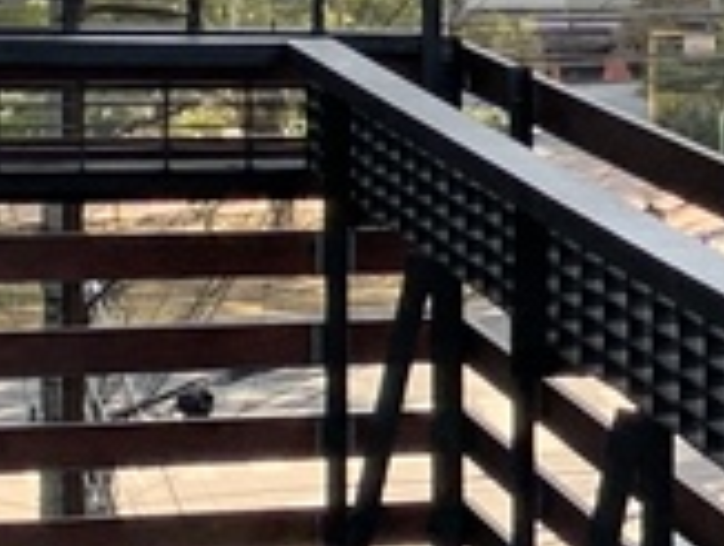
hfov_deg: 8.8
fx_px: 4004
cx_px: 2025
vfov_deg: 7.8
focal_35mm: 191
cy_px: 204
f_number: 1.8
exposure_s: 1/186
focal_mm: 4.25
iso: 25
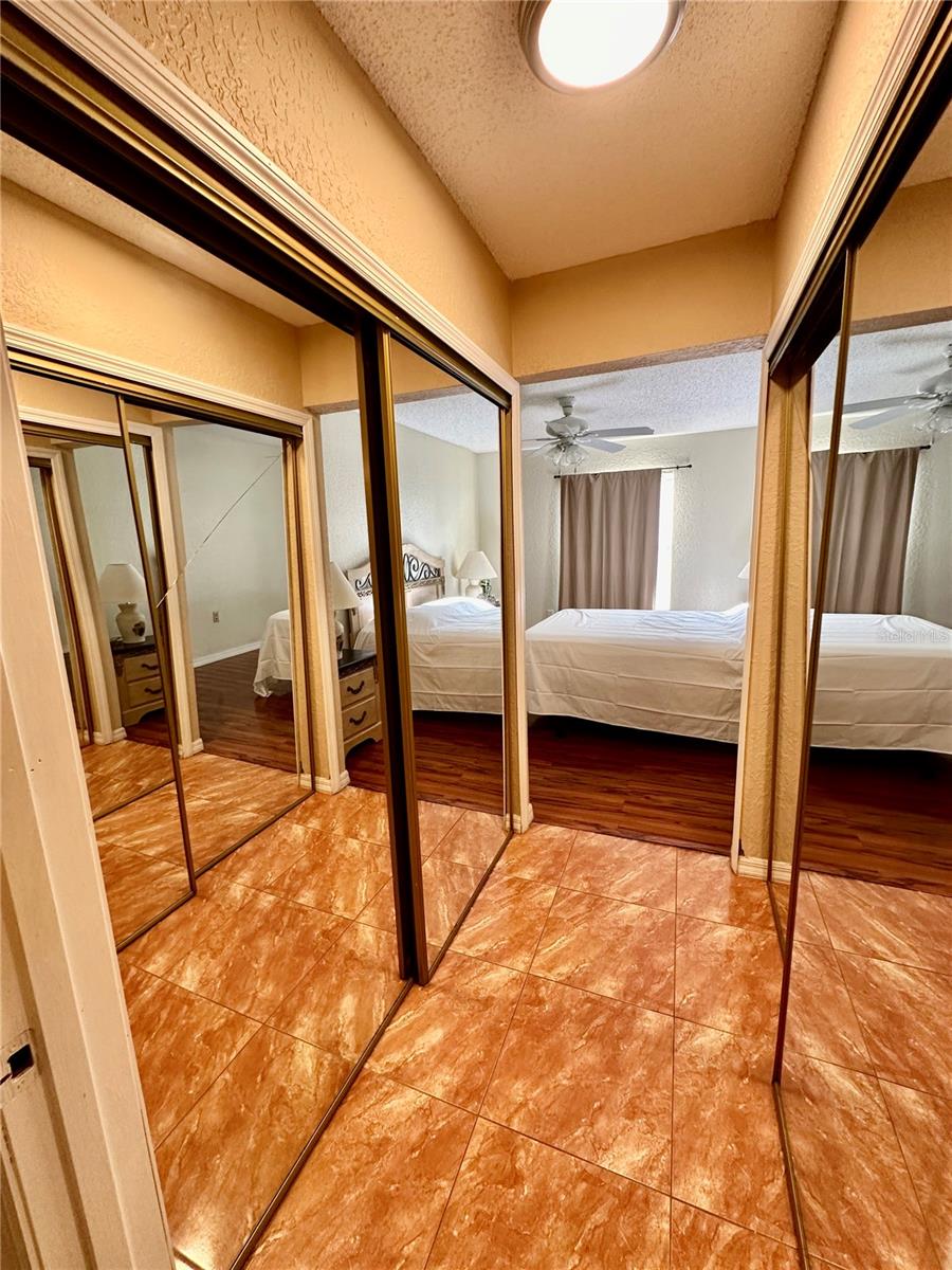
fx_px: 513
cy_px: 635
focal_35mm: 14
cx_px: 476
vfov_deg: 102.1
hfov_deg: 85.7
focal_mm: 2.22
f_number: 2.2
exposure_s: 1/120
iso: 250
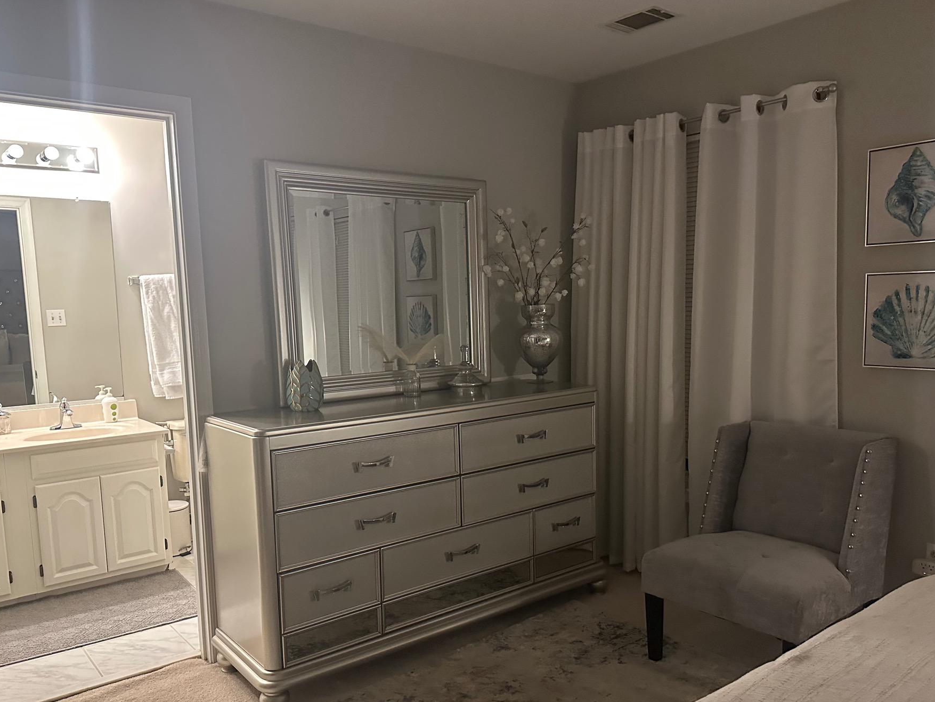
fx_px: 756
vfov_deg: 49.6
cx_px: 471
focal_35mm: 28
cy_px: 405
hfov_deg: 63.4
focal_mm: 6.86
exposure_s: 1/60
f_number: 1.78
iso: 640
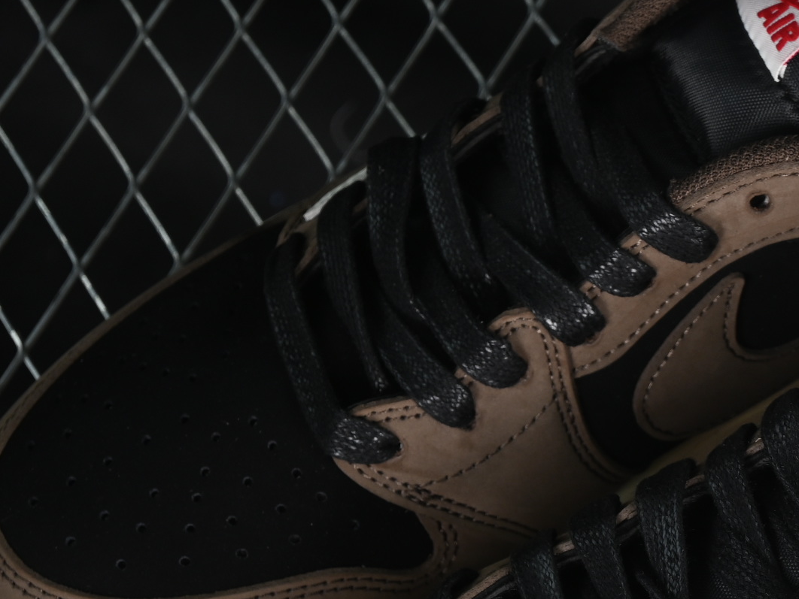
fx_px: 4363
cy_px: 473
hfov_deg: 10.4
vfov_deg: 7.8
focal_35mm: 189
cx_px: 746
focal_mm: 50
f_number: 6.3
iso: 160
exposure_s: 1/50
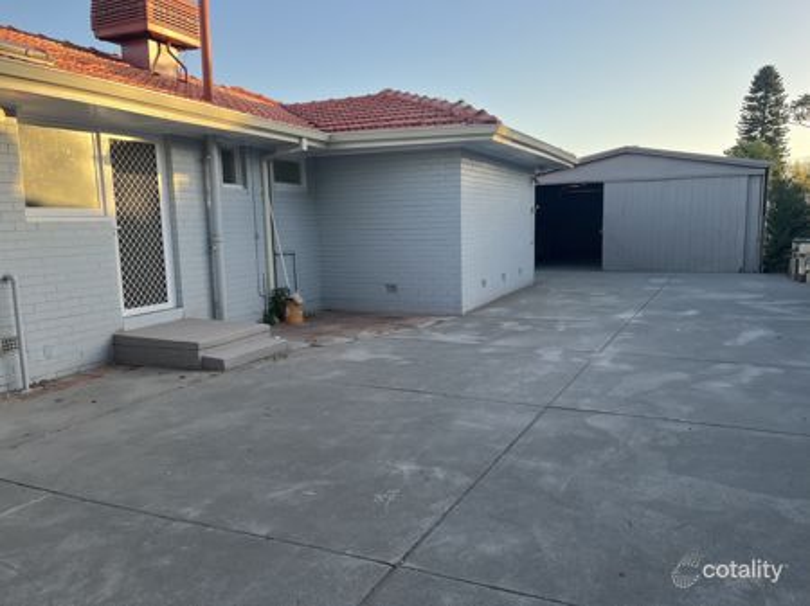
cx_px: 405
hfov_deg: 67.3
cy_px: 303
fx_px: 608
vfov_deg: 53.0
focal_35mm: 26
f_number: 1.6
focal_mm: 5.1
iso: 50
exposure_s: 1/370
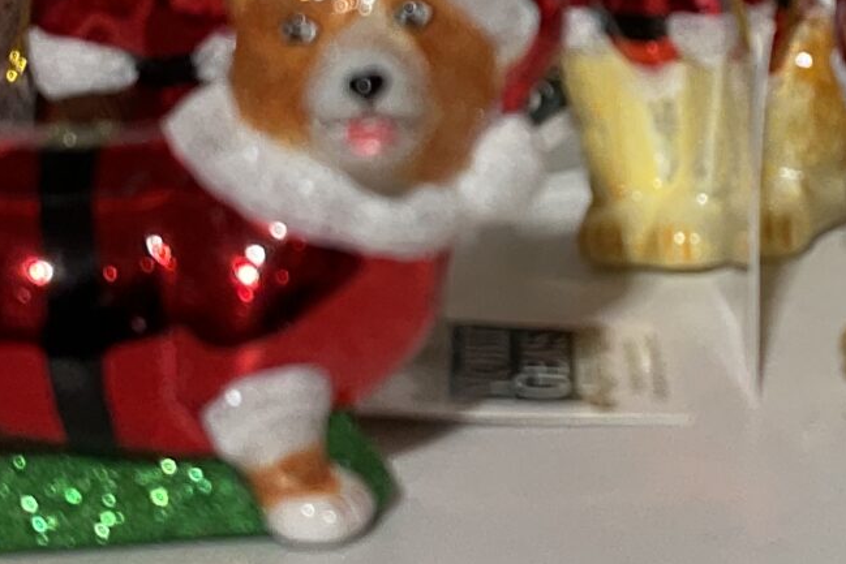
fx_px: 2797
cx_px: 684
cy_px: -27
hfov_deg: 17.1
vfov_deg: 11.4
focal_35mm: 119
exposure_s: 1/100
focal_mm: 3
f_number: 1.8
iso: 20
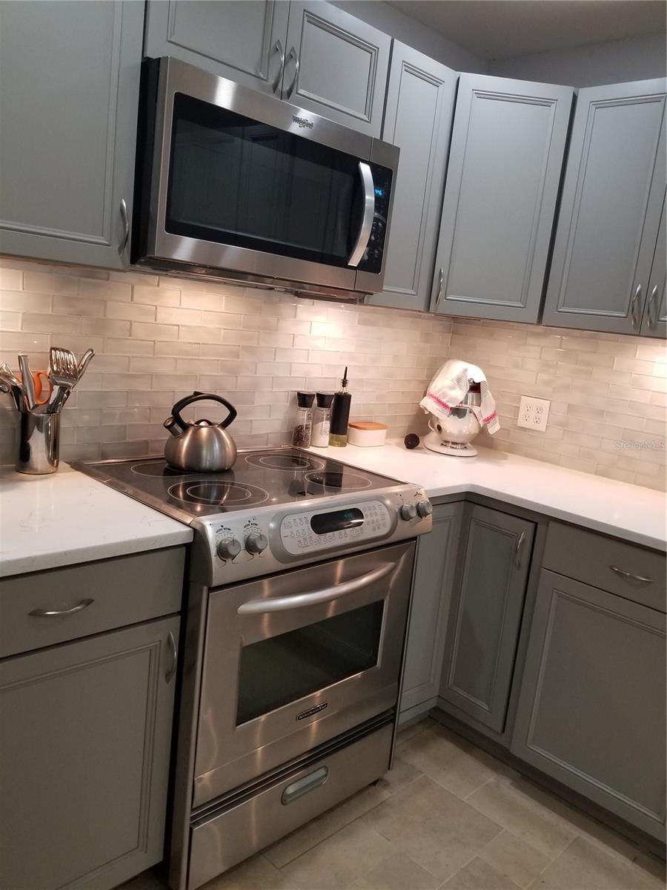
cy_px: 445
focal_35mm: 26
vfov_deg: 67.3
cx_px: 334
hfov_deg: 53.1
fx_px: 668
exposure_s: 1/60
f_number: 1.7
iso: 160
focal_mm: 4.25
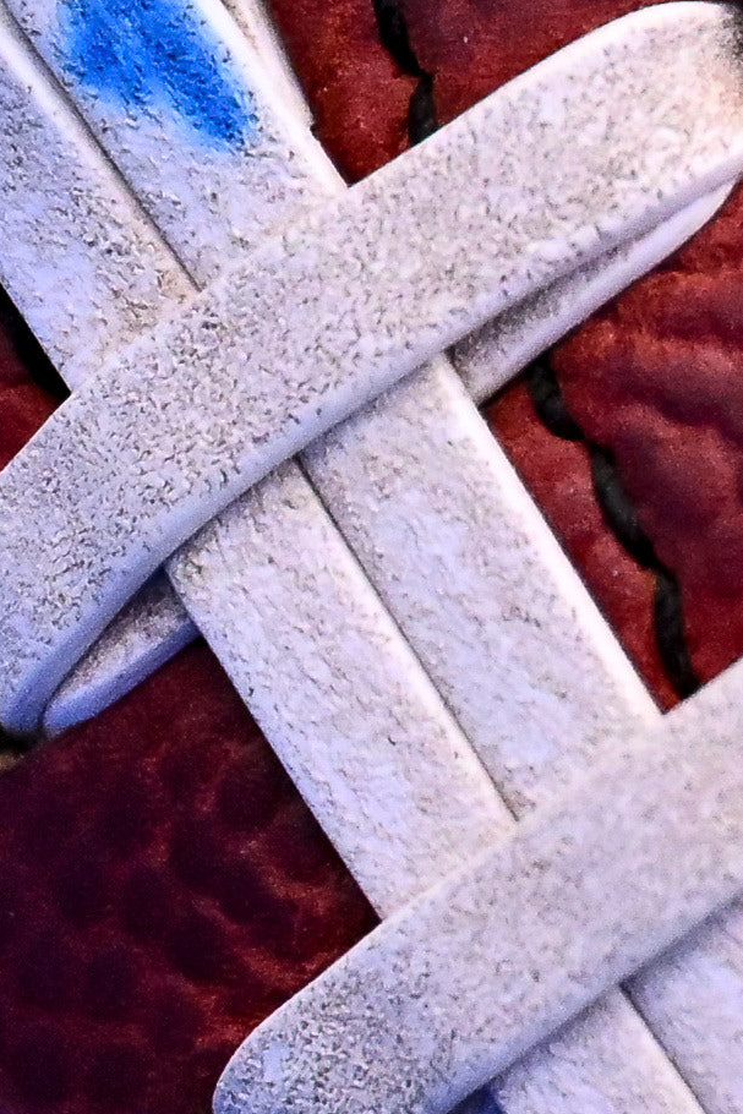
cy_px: 1016
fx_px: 112265
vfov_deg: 0.6
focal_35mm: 3628
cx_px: 3307
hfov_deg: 0.4
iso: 2500
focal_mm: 400
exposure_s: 1/2000
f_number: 3.2
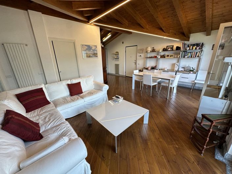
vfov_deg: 85.6
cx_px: 116
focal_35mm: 14
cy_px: 87
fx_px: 94
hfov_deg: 102.1
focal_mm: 2.22
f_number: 2.2
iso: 100
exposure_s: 1/100
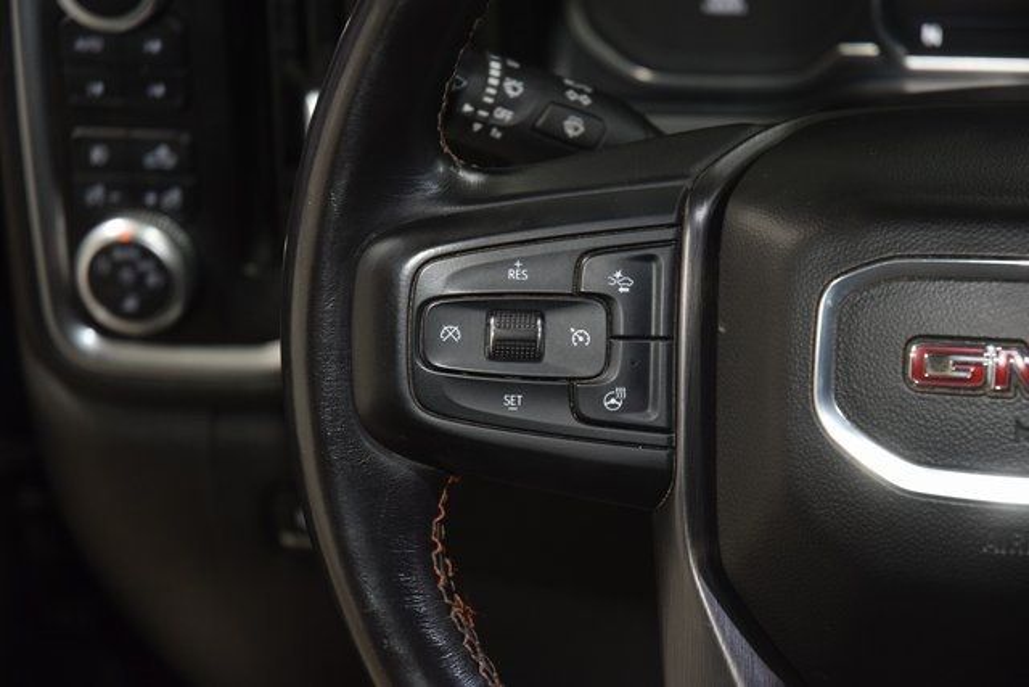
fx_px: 3002
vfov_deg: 13.0
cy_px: 344
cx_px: 514
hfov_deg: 19.5
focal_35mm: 105
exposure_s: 1/40
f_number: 4.5
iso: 1600
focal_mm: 70
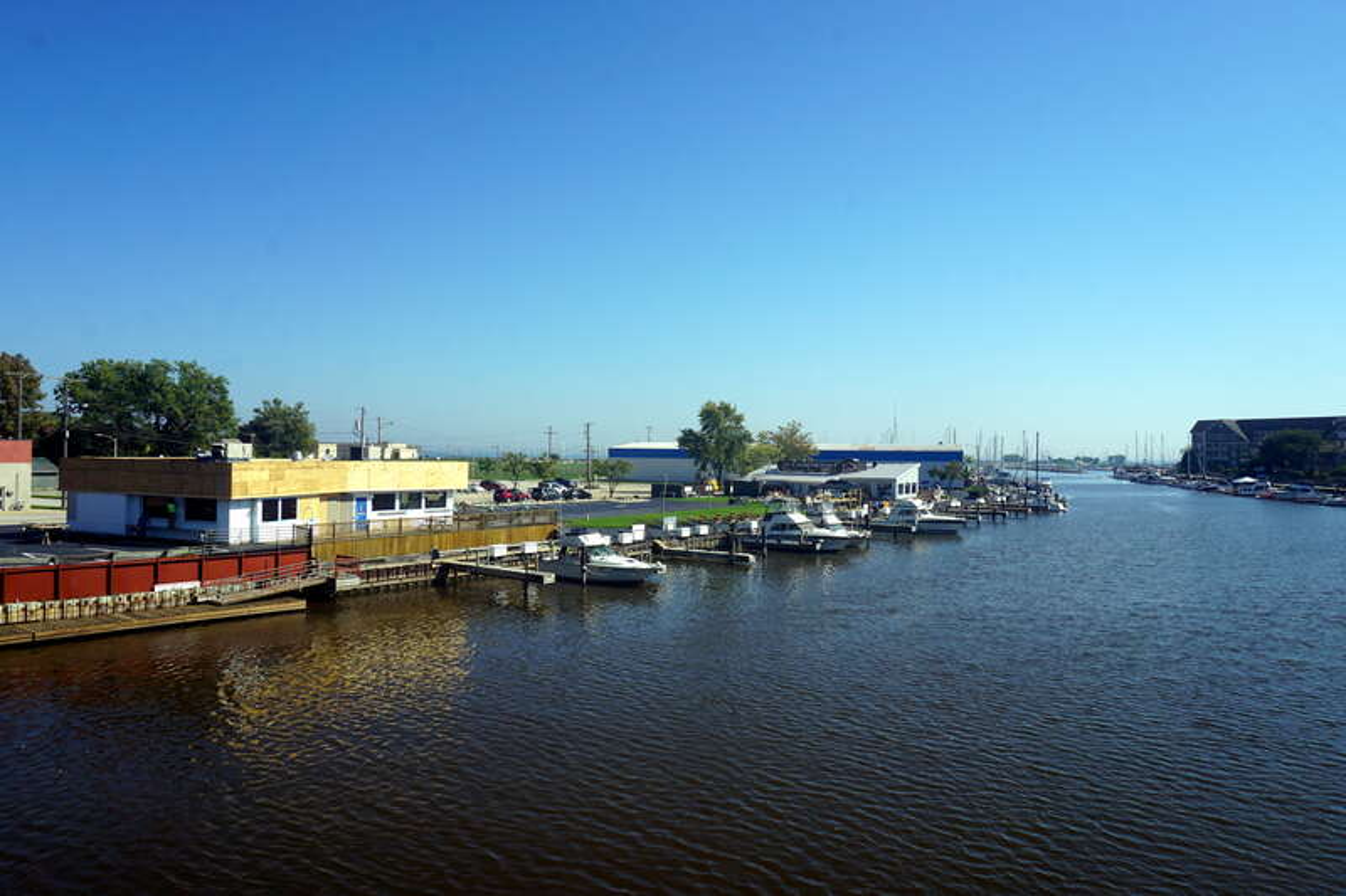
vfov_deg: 53.1
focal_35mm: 24
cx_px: 673
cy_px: 448
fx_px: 897
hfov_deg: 73.8
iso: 100
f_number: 11
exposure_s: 1/200
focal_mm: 16
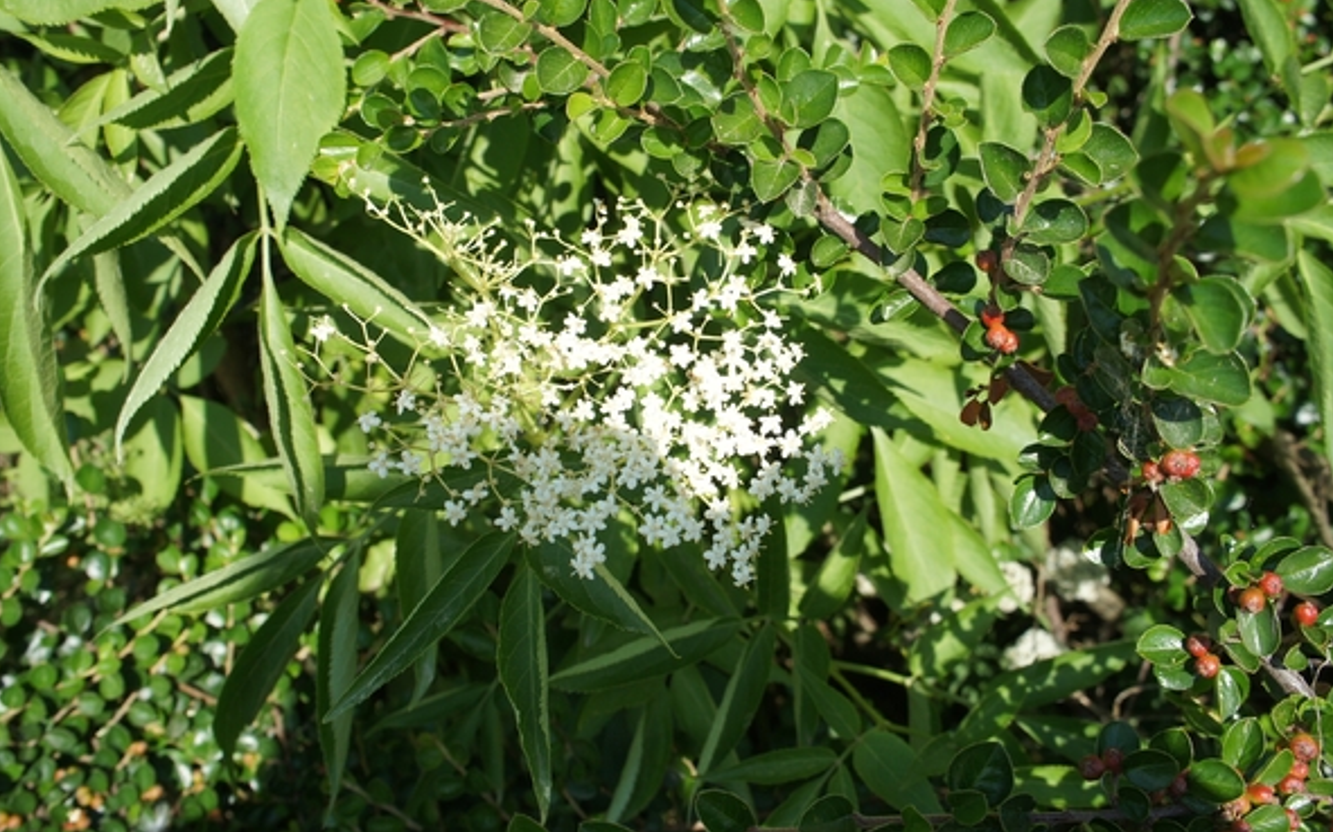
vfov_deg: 40.6
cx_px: 659
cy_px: 392
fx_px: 1126
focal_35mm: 31
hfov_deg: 61.2
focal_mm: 20
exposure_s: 1/250
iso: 200
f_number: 8
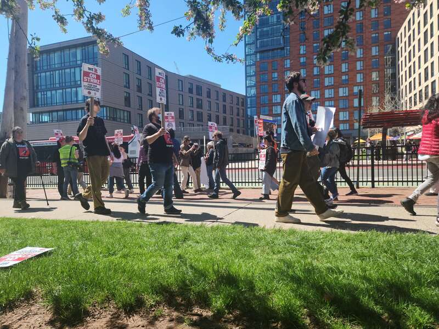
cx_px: 220
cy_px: 164
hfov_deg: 73.9
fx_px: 292
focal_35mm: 23
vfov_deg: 58.9
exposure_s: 1/854
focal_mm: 5.4
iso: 20
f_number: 1.8
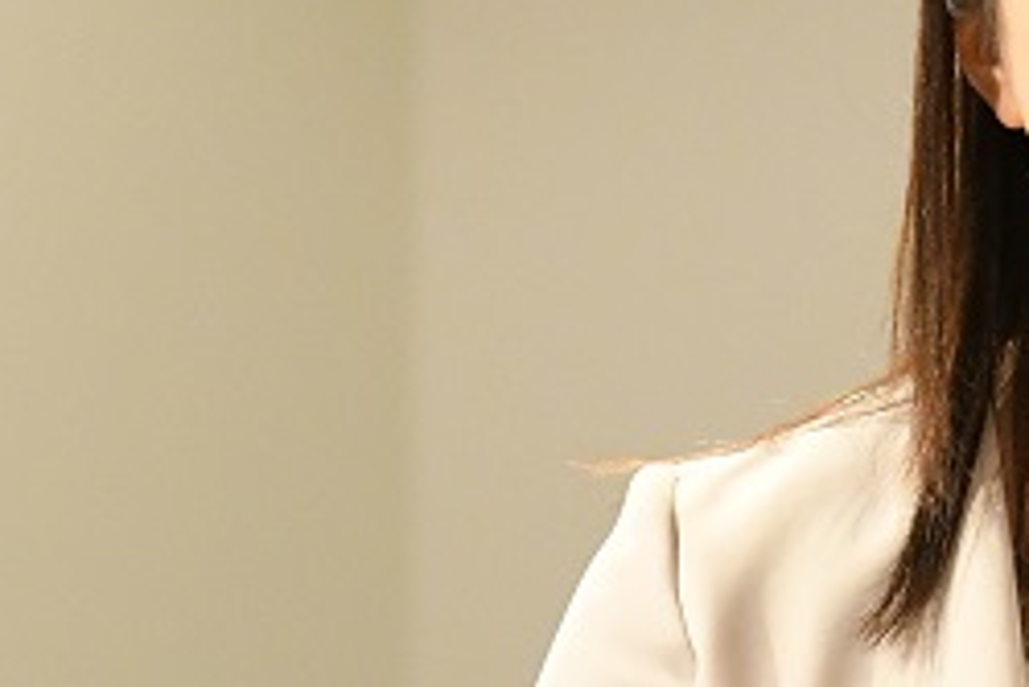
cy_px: 243
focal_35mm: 819
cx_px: 1041
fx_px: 23410
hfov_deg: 2.5
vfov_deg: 1.7
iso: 6400
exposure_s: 1/250
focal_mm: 175
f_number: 5
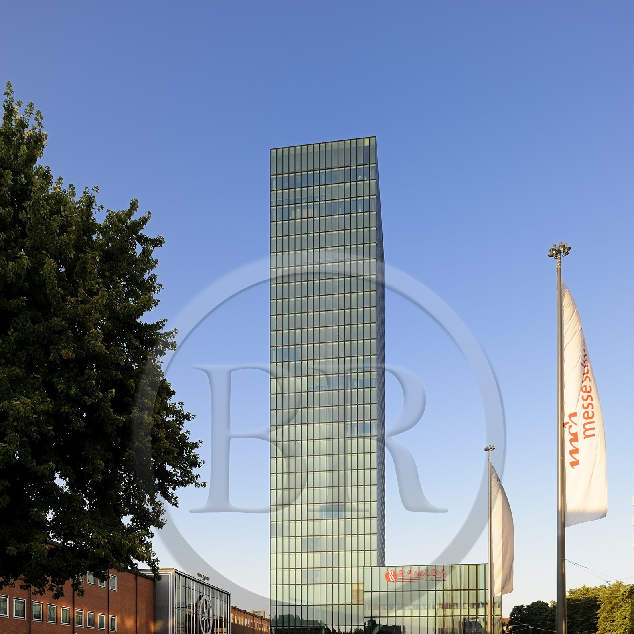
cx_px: 317
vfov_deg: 51.2
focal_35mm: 31
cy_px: 439
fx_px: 642
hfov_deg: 52.5
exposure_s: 1/125
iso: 200
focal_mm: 24
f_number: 8
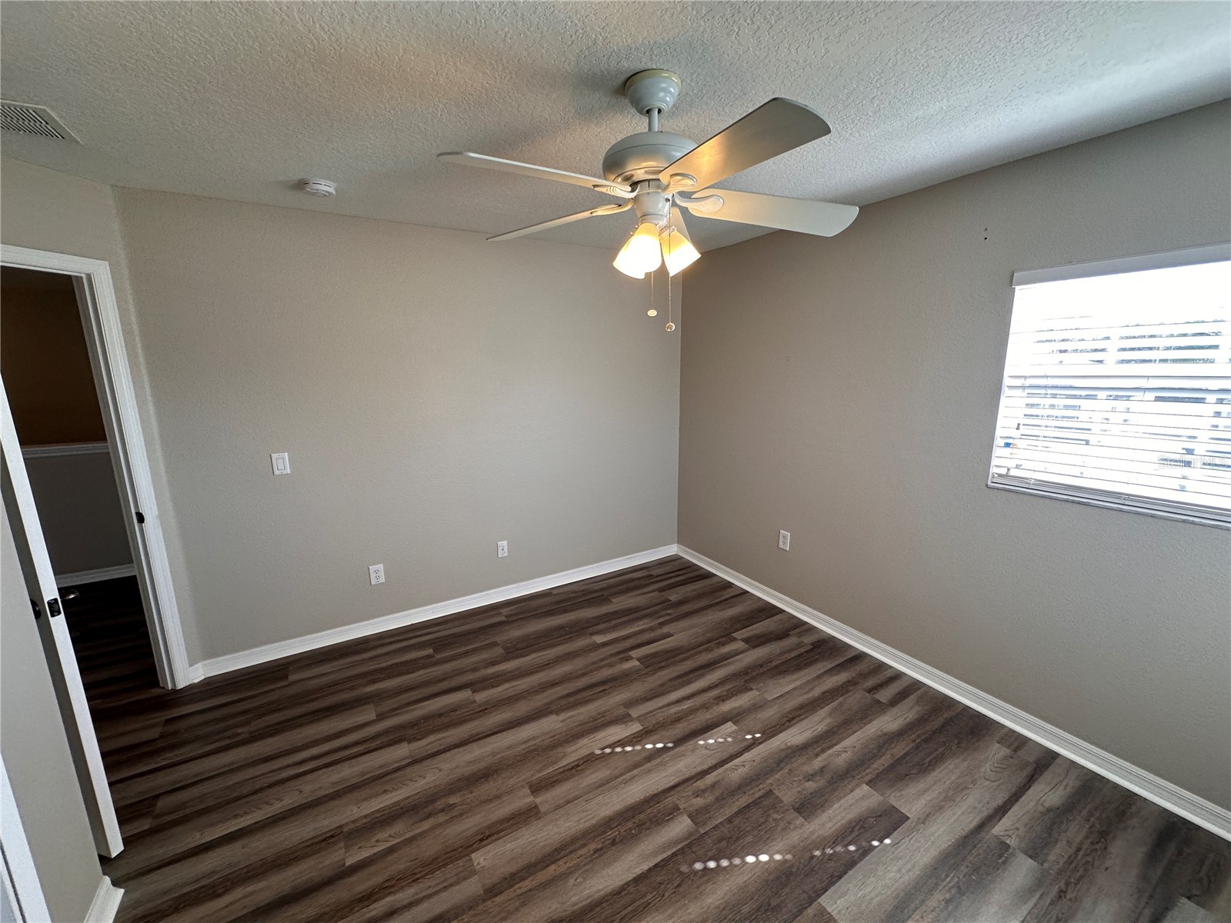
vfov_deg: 85.7
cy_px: 462
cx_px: 616
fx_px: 498
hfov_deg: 102.1
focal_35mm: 14
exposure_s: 1/99
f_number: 2.2
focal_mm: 2.22
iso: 80
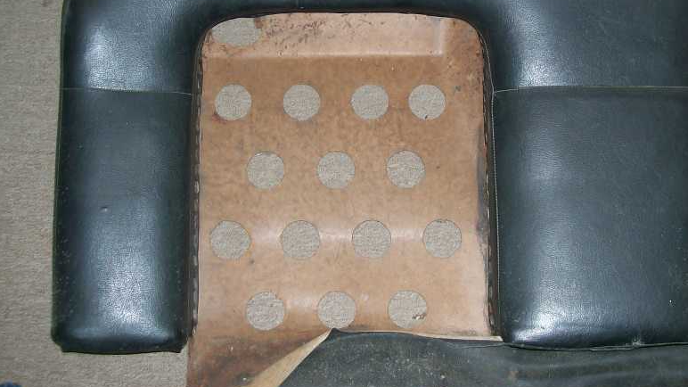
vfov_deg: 23.0
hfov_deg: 39.7
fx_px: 949
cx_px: 412
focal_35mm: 52
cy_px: 143
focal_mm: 6
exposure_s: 1/64
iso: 80
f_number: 2.7
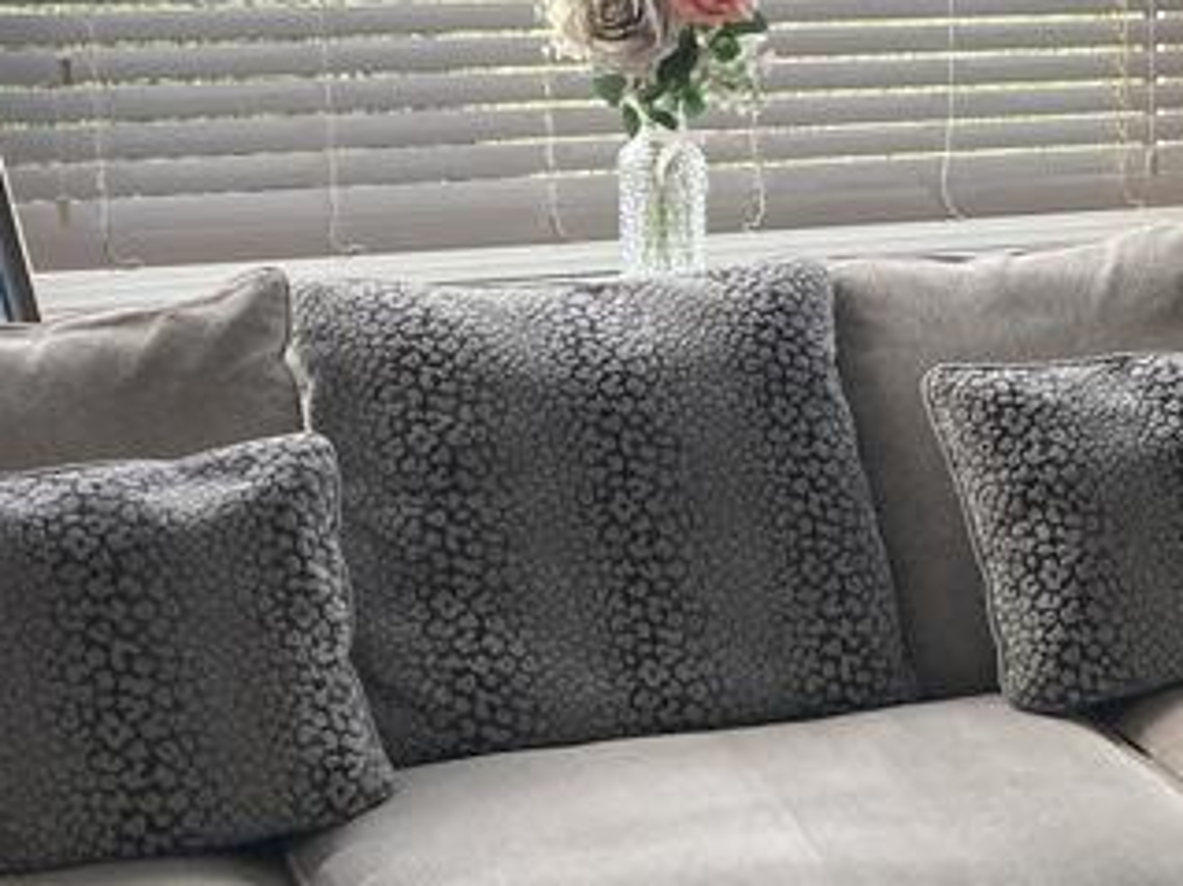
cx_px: 1361
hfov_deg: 20.6
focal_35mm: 90
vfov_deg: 16.4
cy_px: 441
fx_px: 3075
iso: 80
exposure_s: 1/69
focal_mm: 3.99
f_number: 1.8
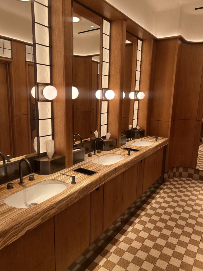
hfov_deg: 53.1
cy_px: 136
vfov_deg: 67.3
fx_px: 203
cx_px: 102
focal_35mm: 26
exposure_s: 1/103
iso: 125
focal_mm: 5.7
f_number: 1.5
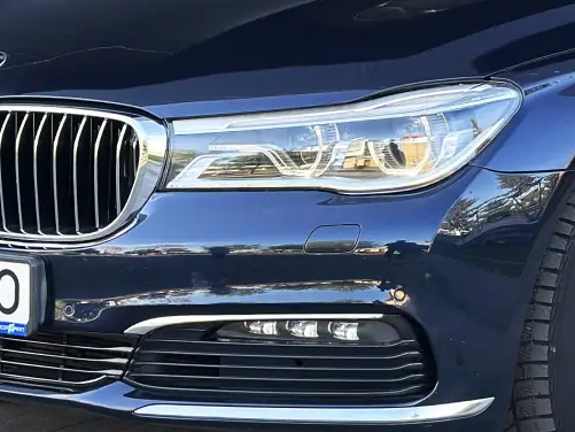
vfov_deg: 10.8
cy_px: 206
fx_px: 2293
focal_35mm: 138
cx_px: 506
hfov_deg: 14.2
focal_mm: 6.86
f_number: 1.78
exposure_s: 1/234
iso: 80
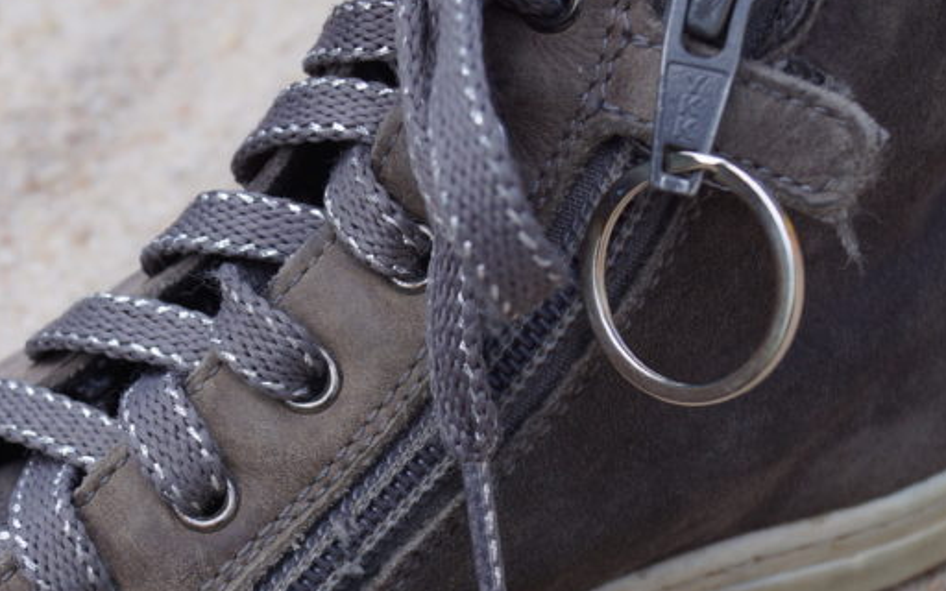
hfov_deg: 21.4
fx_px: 2501
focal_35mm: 97
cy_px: 392
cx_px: 403
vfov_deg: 13.5
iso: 100
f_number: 6.3
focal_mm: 28
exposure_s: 1/125
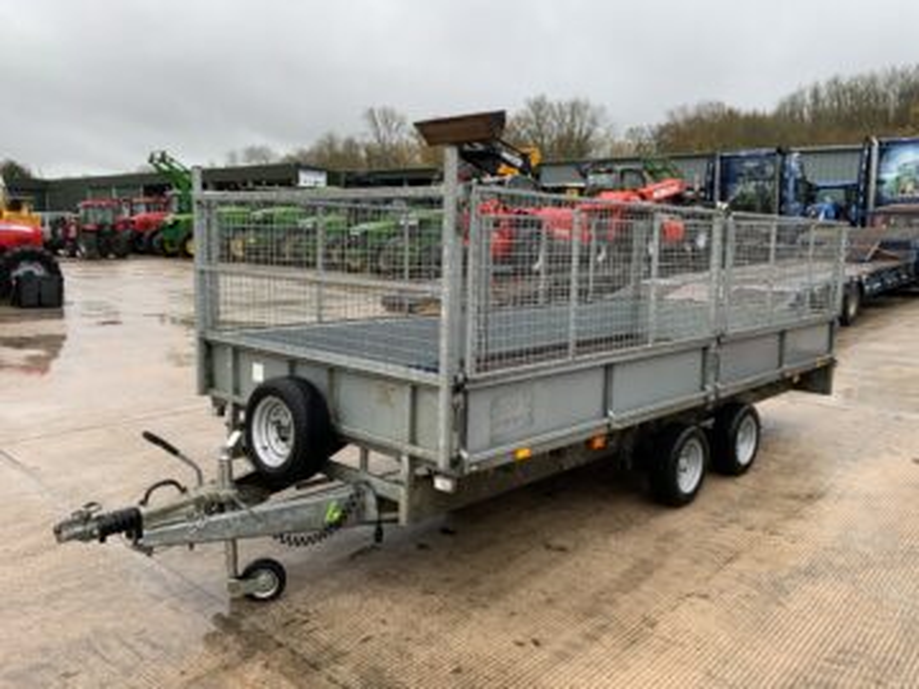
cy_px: 344
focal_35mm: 29
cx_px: 460
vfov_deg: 48.2
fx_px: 770
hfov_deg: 61.7
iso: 64
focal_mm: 3
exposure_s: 1/84
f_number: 1.8
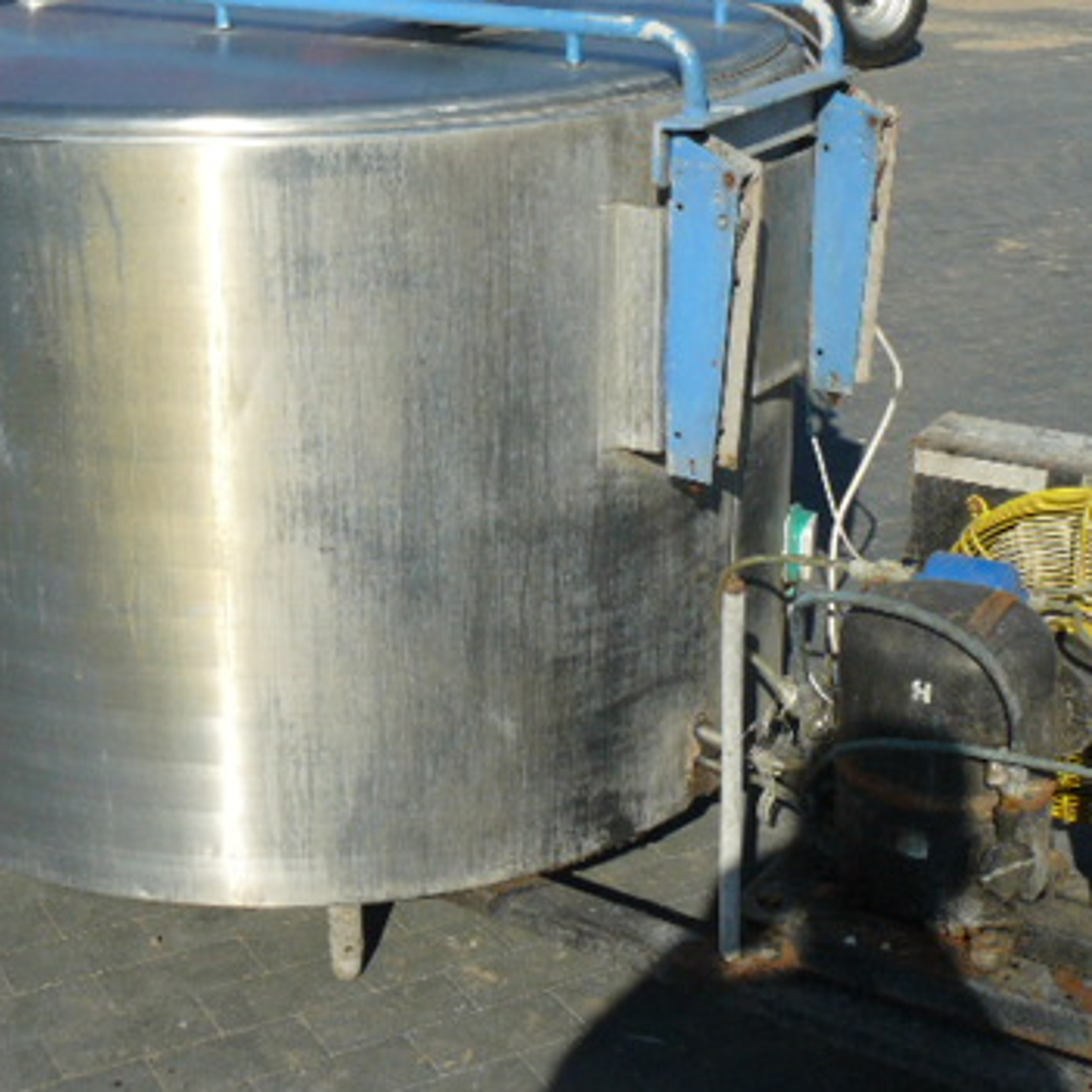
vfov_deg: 29.3
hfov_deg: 29.4
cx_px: 386
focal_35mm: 58
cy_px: 352
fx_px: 2070
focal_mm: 6
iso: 100
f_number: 5.6
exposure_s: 1/500
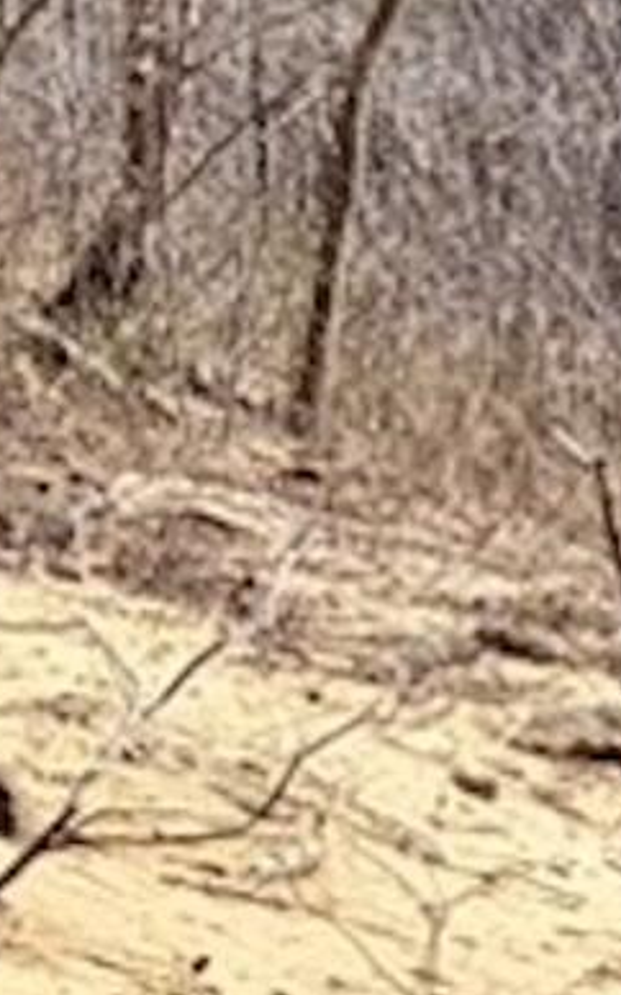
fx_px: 4936
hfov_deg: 5.6
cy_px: 1000
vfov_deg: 11.4
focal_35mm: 182
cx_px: 2918
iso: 50
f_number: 1.6
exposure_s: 1/1626
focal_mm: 5.96
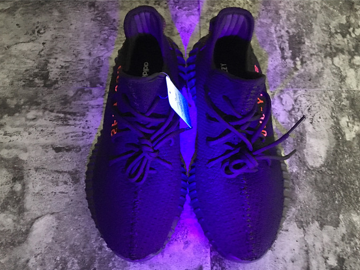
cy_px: 139
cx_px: 180
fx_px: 312
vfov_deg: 46.8
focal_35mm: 30
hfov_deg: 60.0
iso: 320
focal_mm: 4.15
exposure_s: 1/4
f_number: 2.2
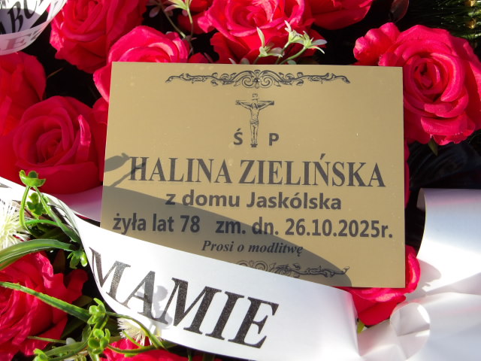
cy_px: 180
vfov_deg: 27.5
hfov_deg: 36.2
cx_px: 240
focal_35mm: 53
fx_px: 736
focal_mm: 9.4
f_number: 4.2
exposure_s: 1/365
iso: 100
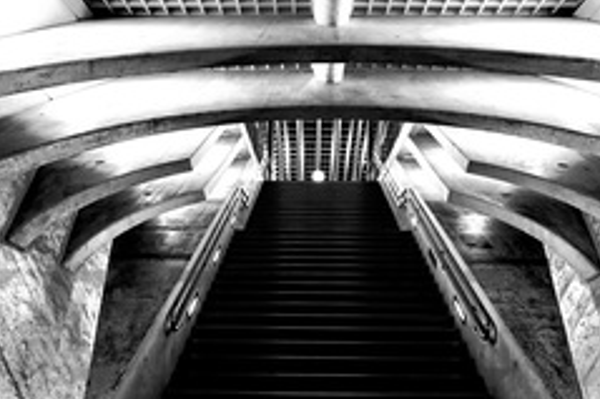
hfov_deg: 66.9
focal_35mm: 27
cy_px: 262
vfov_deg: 47.2
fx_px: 450
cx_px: 354
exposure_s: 8
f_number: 13
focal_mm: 14
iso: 100
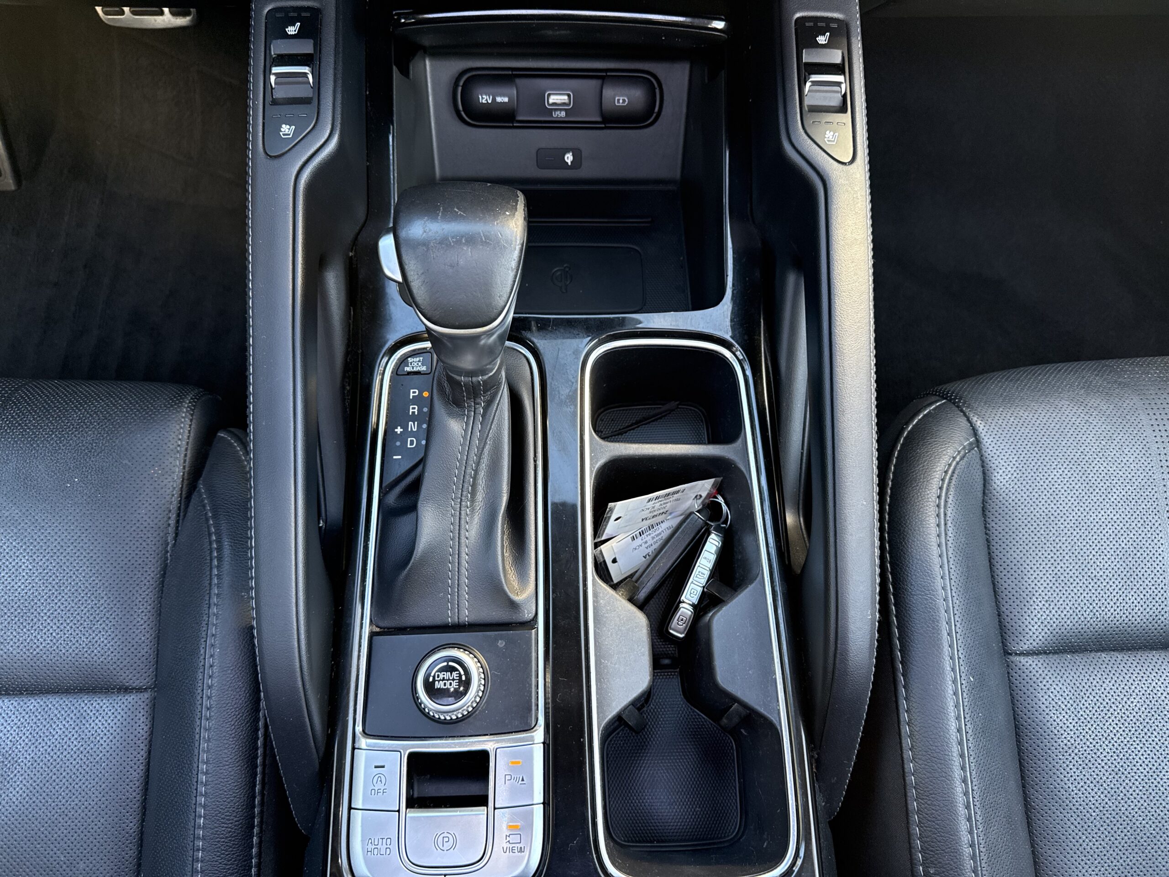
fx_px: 810
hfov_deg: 71.6
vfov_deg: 56.8
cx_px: 584
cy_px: 438
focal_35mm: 24
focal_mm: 6.76
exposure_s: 1/70
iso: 200
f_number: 1.78
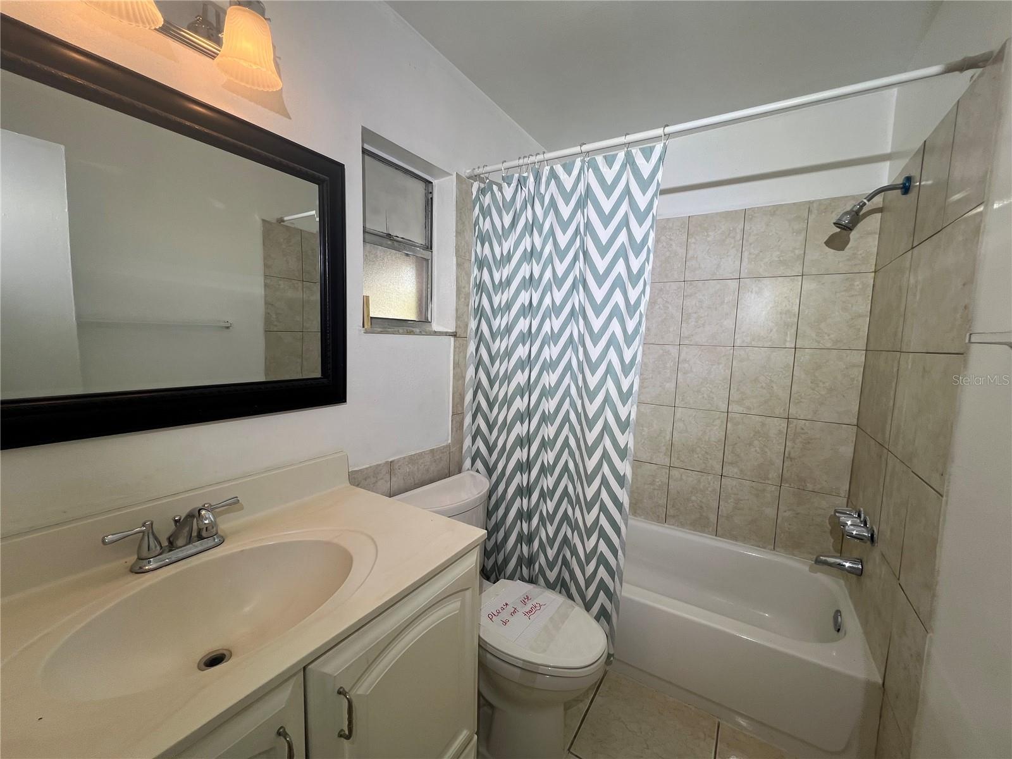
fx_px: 380
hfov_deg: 106.2
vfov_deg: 89.9
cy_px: 380
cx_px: 506
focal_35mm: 13
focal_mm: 1.57
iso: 32
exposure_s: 1/151
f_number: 1.8
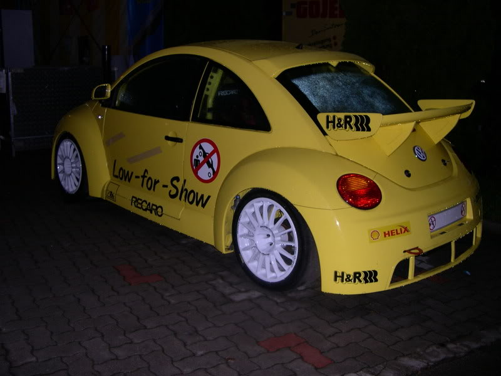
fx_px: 550
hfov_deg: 49.0
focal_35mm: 38
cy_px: 188
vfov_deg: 37.7
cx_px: 250
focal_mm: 8
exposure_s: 1/60
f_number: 2.8
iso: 119
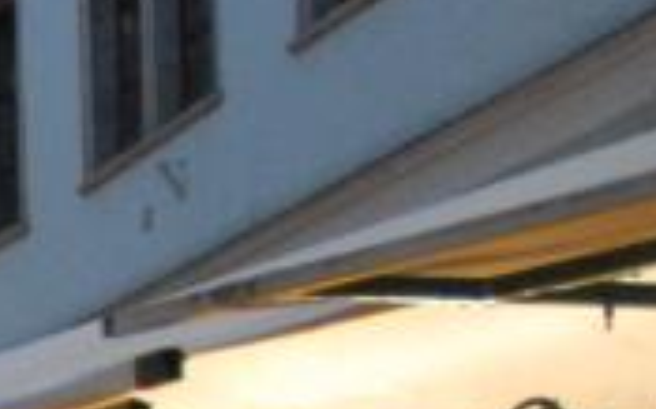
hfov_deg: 10.2
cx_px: -1074
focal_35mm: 171
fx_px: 3054
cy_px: 794
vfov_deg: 7.4
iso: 1400
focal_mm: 18
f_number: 3.5
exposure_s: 1/60
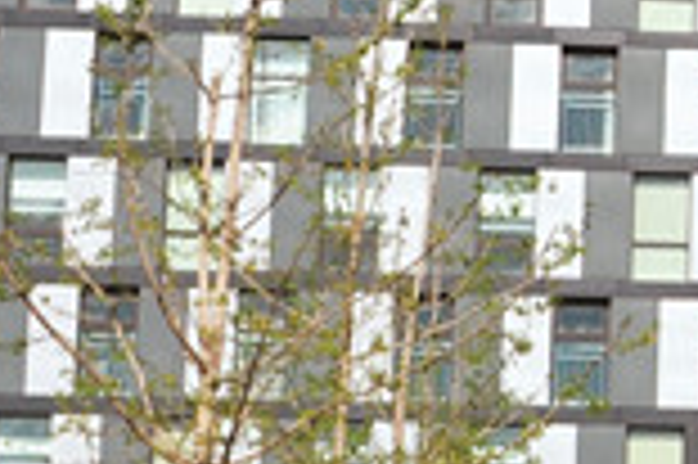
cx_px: 1324
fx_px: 3506
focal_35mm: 181
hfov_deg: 10.6
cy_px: 178
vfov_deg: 7.6
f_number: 6.3
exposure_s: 1/1600
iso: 200
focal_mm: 28
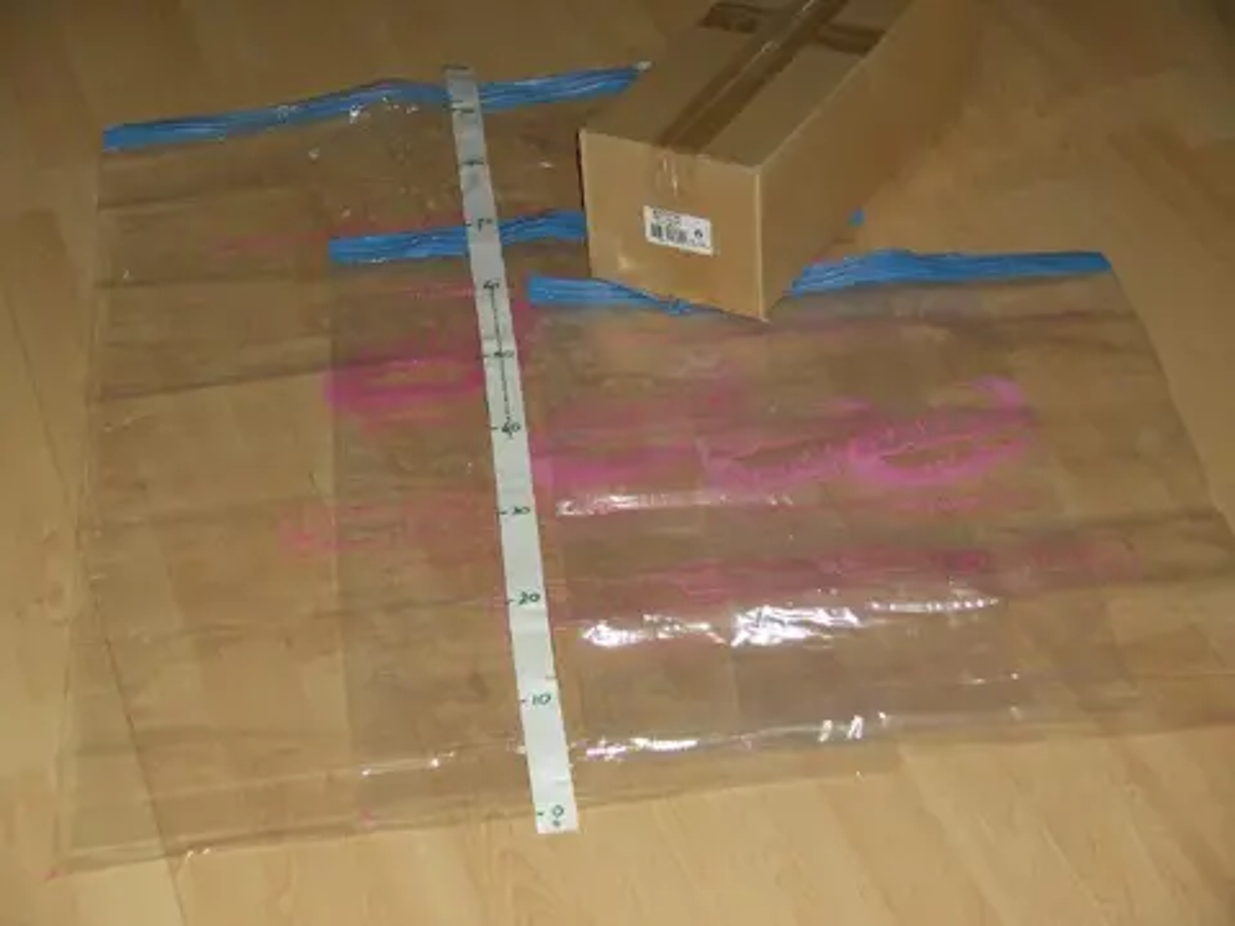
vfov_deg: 19.6
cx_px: 618
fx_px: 2676
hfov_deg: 26.0
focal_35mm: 75
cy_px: 463
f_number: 3.5
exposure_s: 1/64
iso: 100
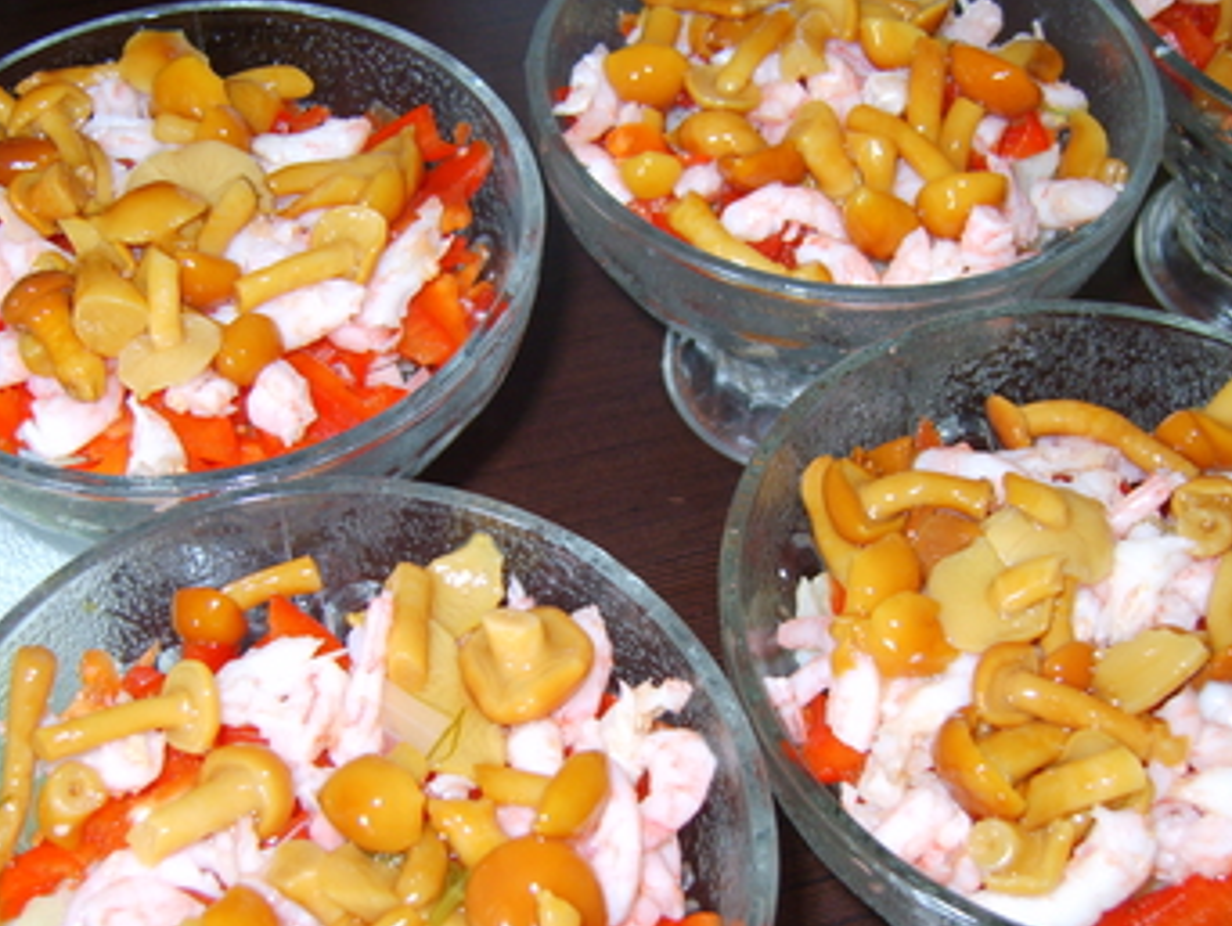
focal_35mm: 46
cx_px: 605
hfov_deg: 41.2
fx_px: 1638
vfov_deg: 31.4
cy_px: 576
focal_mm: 7.4
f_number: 2.8
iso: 100
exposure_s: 1/30
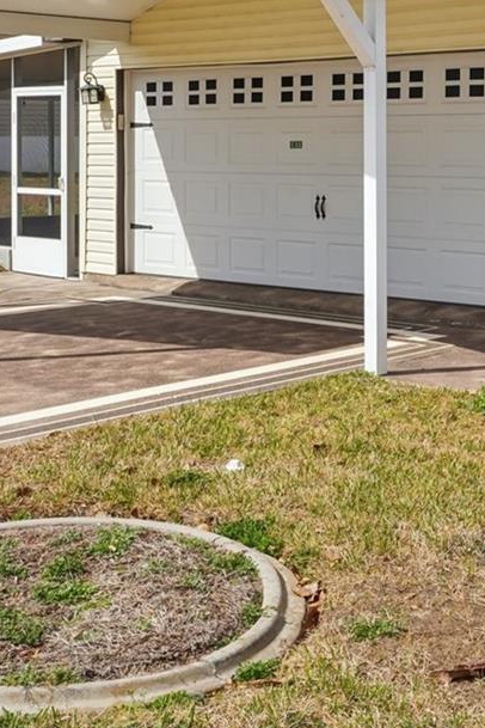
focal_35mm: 63
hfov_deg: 21.3
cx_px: 397
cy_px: 120
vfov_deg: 30.9
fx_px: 1273
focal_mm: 24
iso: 100
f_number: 20
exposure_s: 1/50
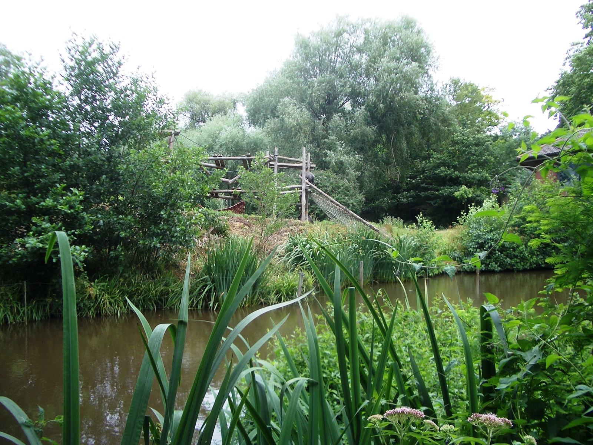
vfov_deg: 40.7
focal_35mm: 35
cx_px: 296
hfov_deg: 52.6
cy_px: 222
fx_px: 600
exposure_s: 1/400
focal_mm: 5.8
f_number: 2.6
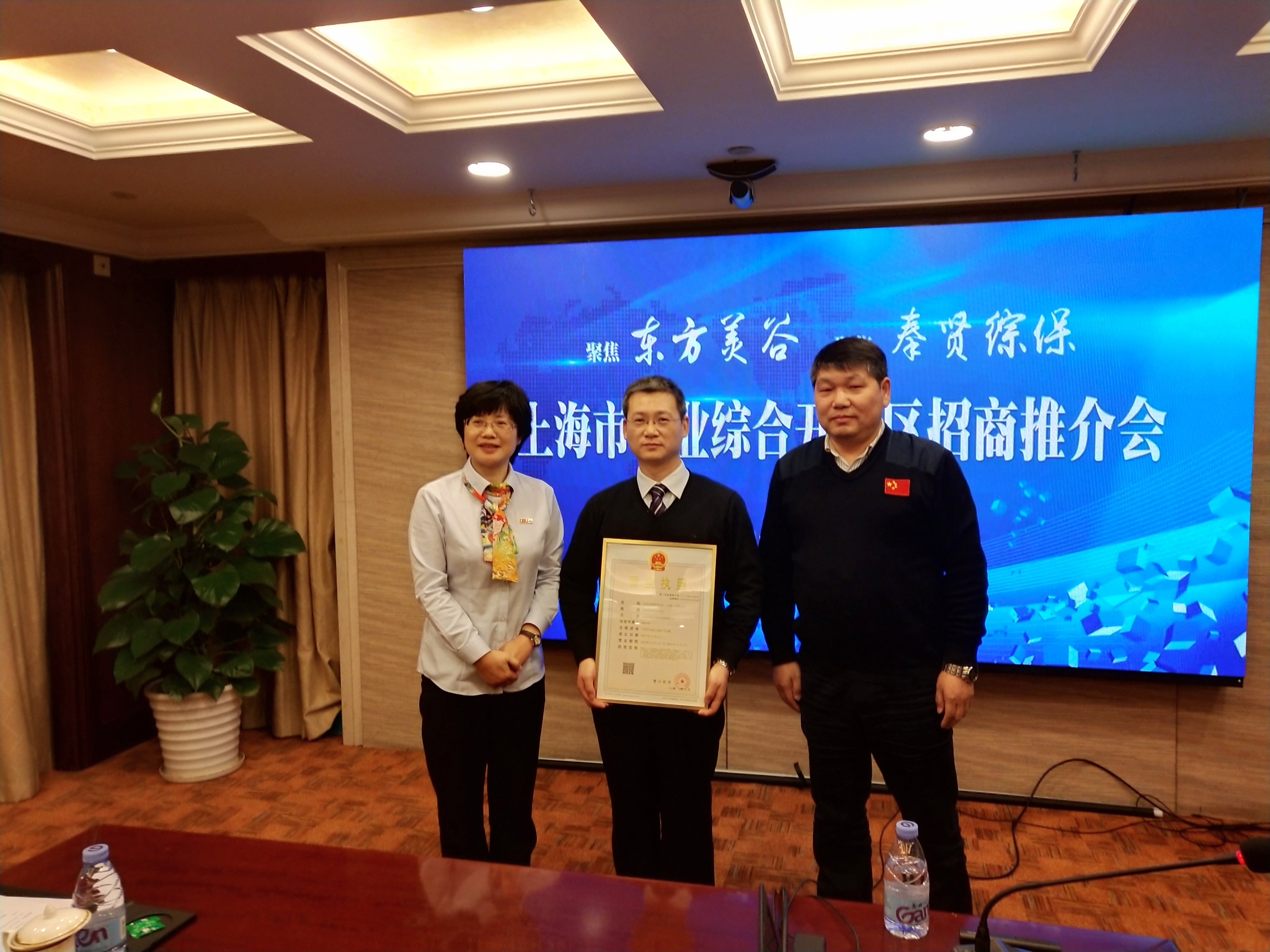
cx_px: 635
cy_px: 476
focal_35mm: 30
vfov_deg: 46.8
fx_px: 1101
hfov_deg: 60.0
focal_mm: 3.95
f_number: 1.8
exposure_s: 1/50
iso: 138
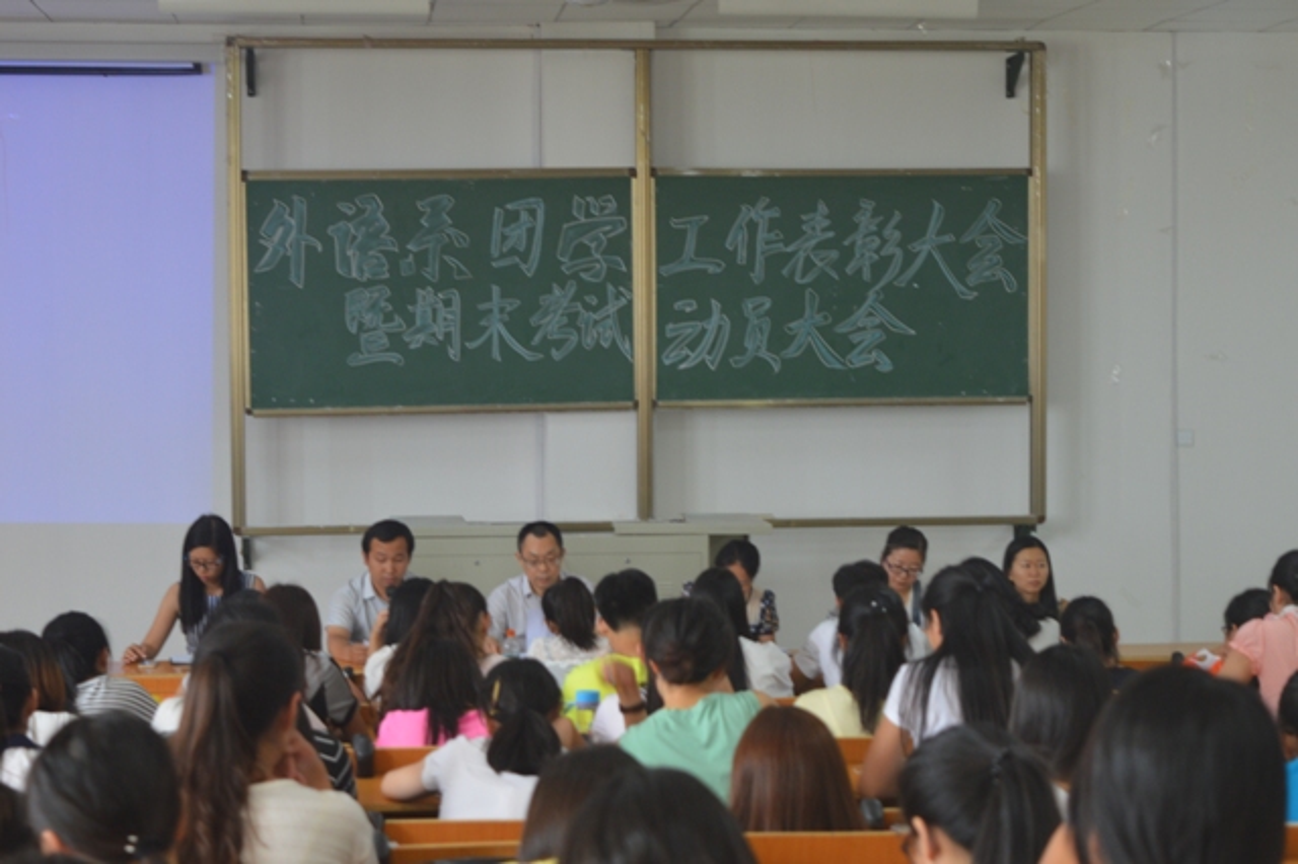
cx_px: 649
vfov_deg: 17.5
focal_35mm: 78
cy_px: 432
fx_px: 2811
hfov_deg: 26.0
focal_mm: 52
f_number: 5.6
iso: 450
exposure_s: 1/15
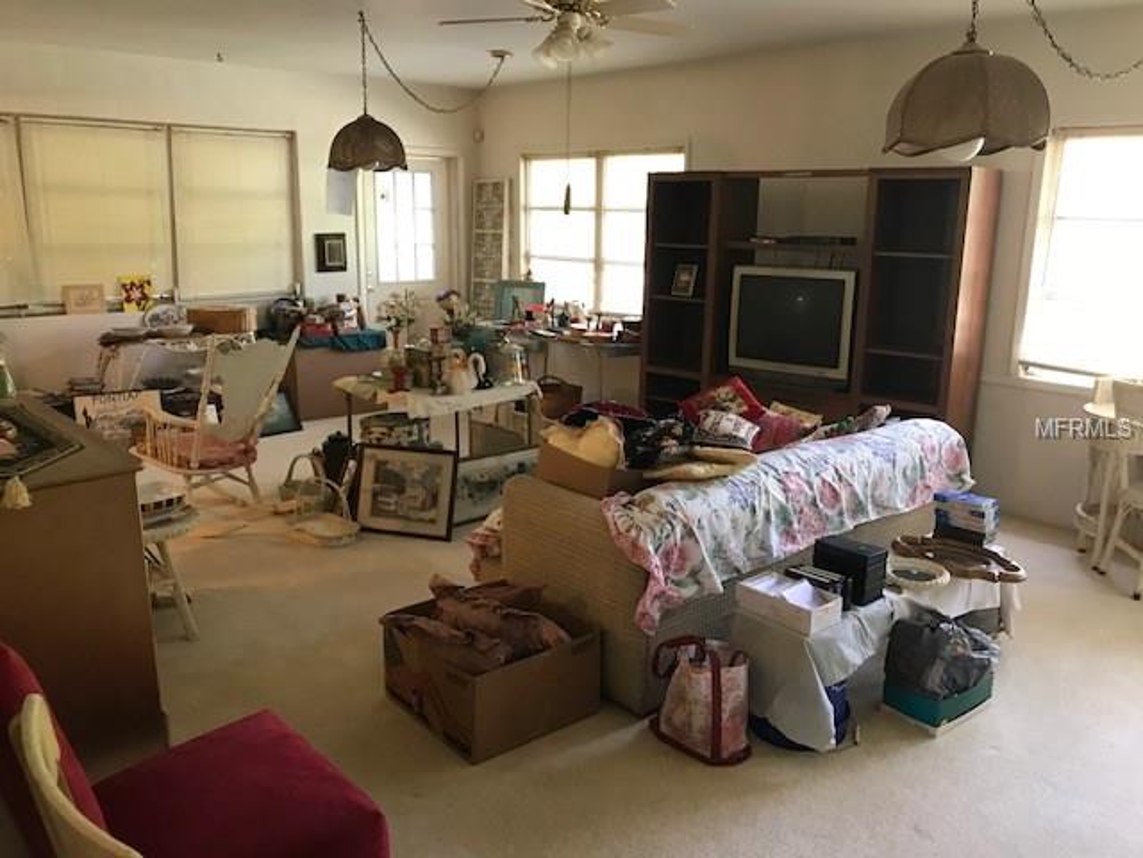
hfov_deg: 63.4
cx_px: 572
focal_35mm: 28
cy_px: 429
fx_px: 925
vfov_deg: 49.7
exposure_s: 1/15
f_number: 1.8
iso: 64
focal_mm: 3.99
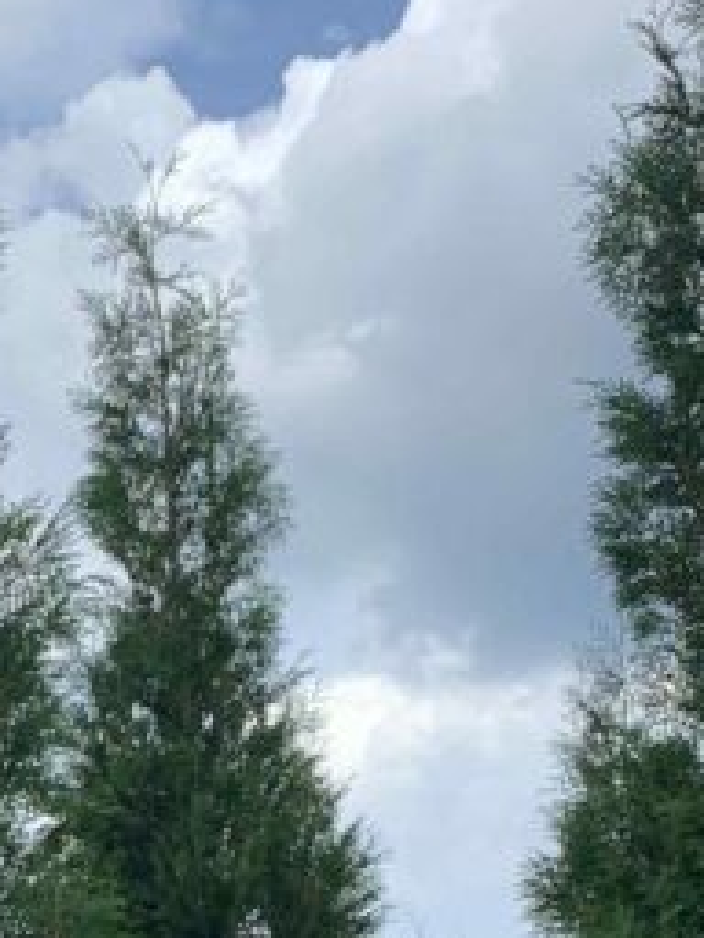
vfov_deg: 18.1
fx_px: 2820
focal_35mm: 104
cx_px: -323
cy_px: 1081
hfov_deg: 13.5
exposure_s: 1/2114
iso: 25
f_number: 1.8
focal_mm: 4.25
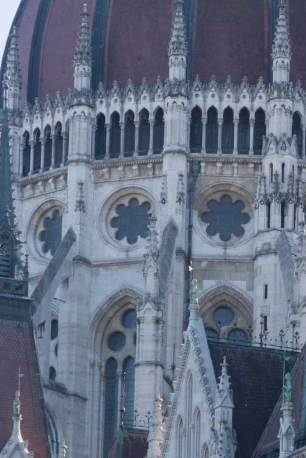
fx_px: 3173
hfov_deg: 5.5
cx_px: 370
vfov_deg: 8.3
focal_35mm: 249
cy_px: 278
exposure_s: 1/160
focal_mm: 26
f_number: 5.6
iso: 100
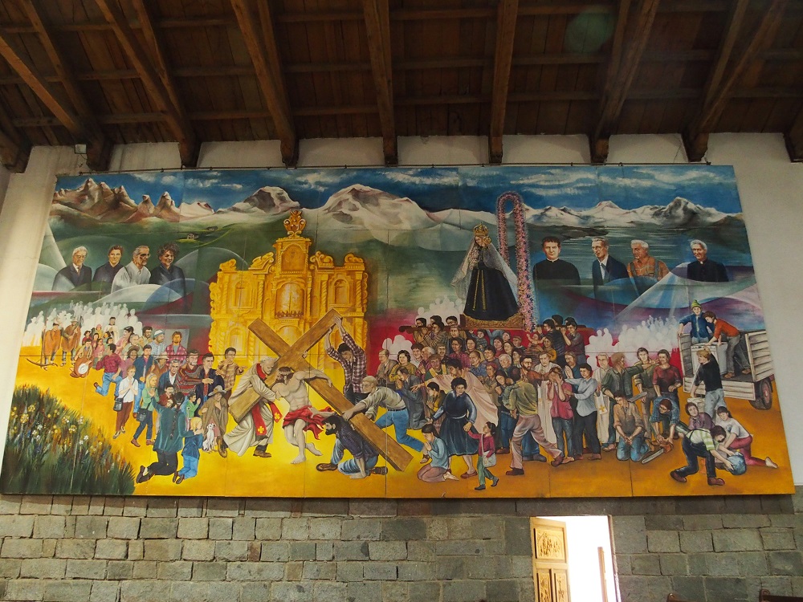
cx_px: 402
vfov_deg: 49.7
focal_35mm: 28
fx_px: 650
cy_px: 301
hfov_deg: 63.4
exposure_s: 1/13
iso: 800
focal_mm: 6
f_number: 2.8
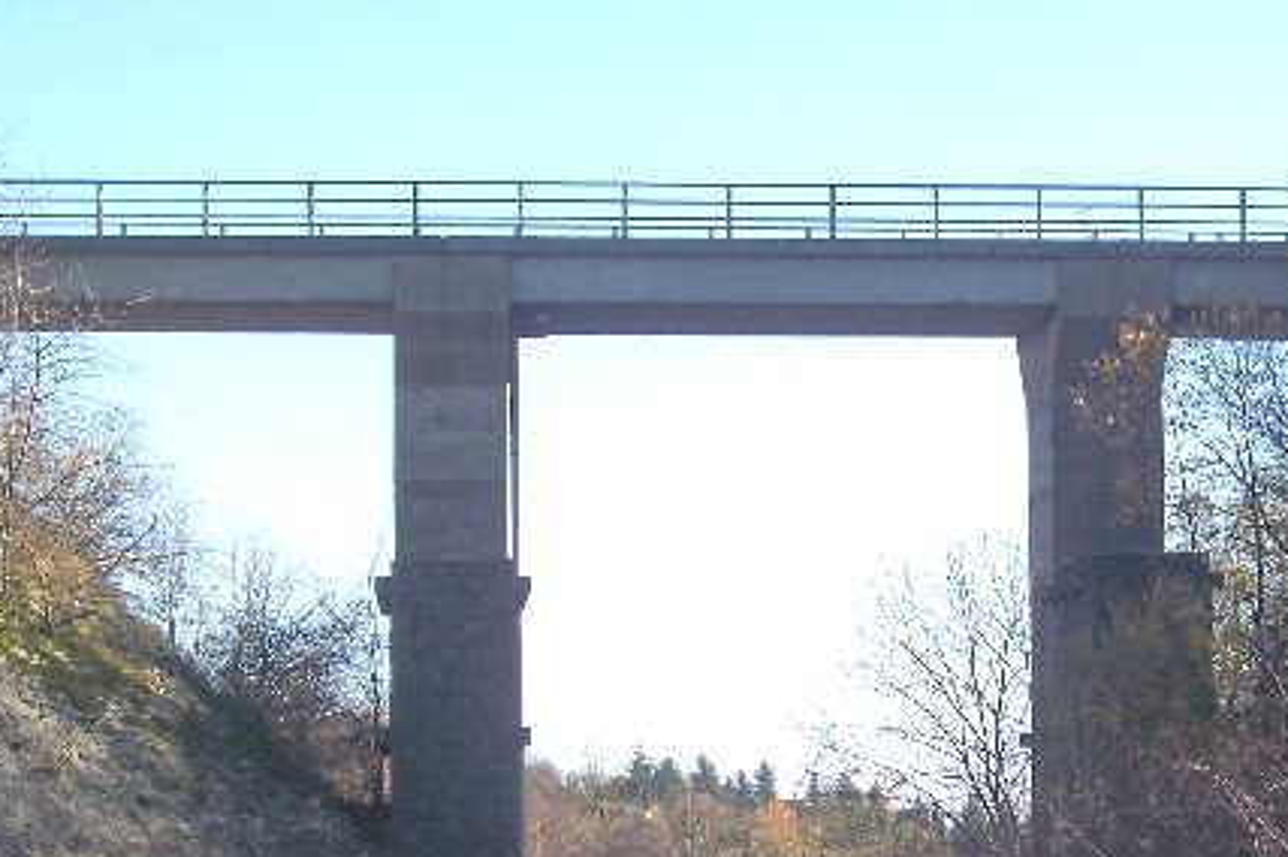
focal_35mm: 113
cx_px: 772
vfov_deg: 12.1
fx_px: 4040
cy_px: 588
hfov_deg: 18.1
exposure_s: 1/125
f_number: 8
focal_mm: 13.5
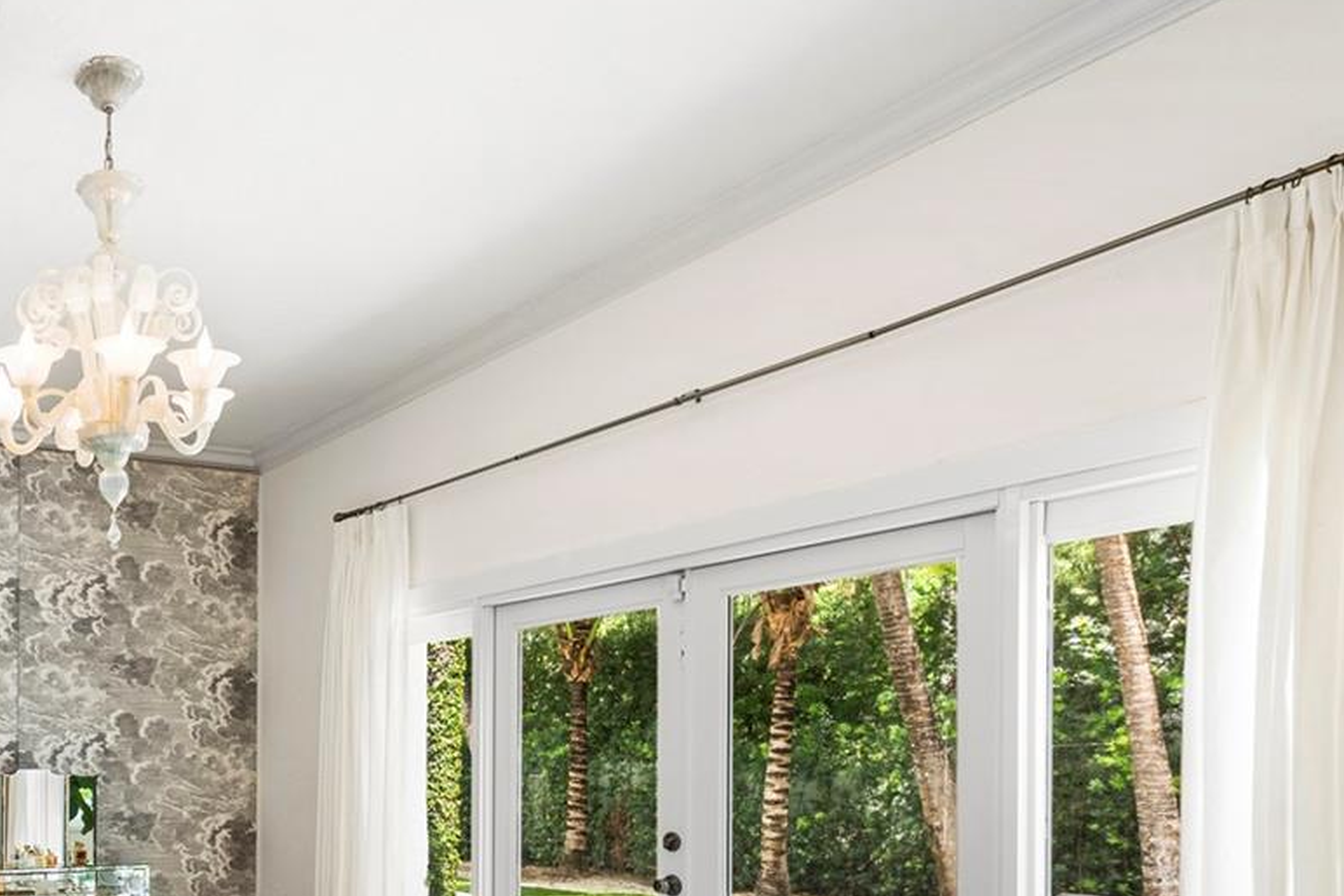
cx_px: 64
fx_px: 1083
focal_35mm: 29
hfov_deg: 53.2
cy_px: 766
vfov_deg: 42.2
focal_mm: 14
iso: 100
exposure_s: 1/25
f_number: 8
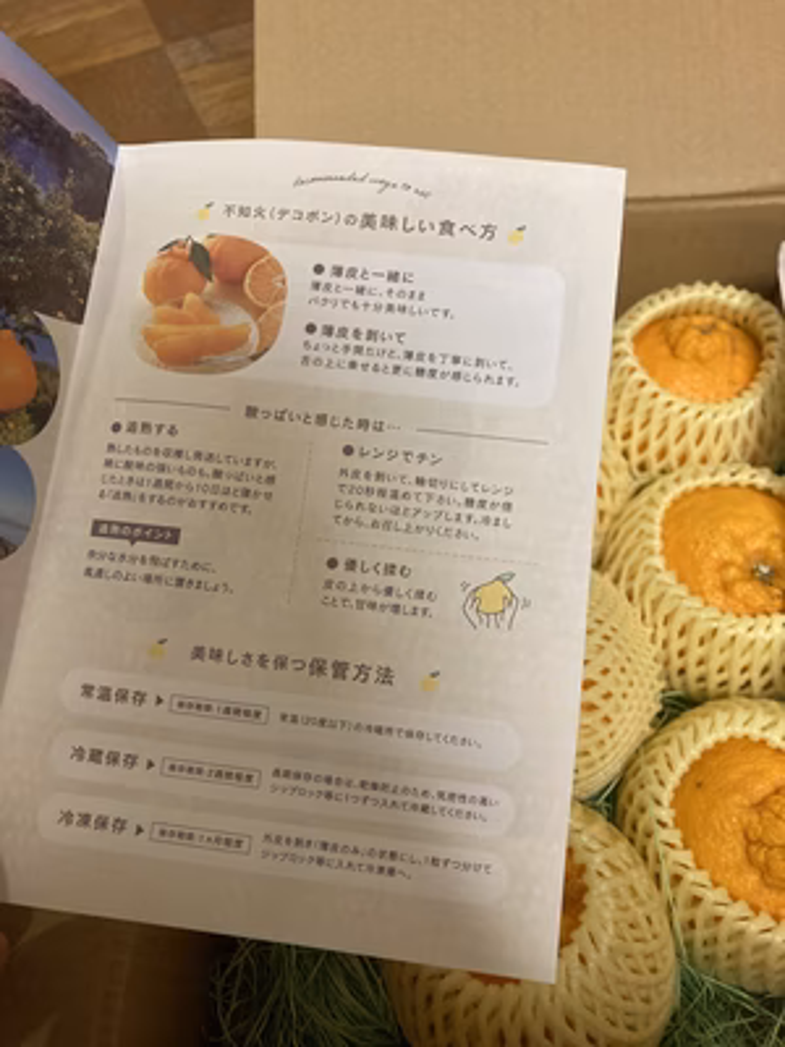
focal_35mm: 28
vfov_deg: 63.4
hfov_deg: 49.7
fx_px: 847
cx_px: 392
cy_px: 524
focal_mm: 3.99
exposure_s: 1/50
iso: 160
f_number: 1.8
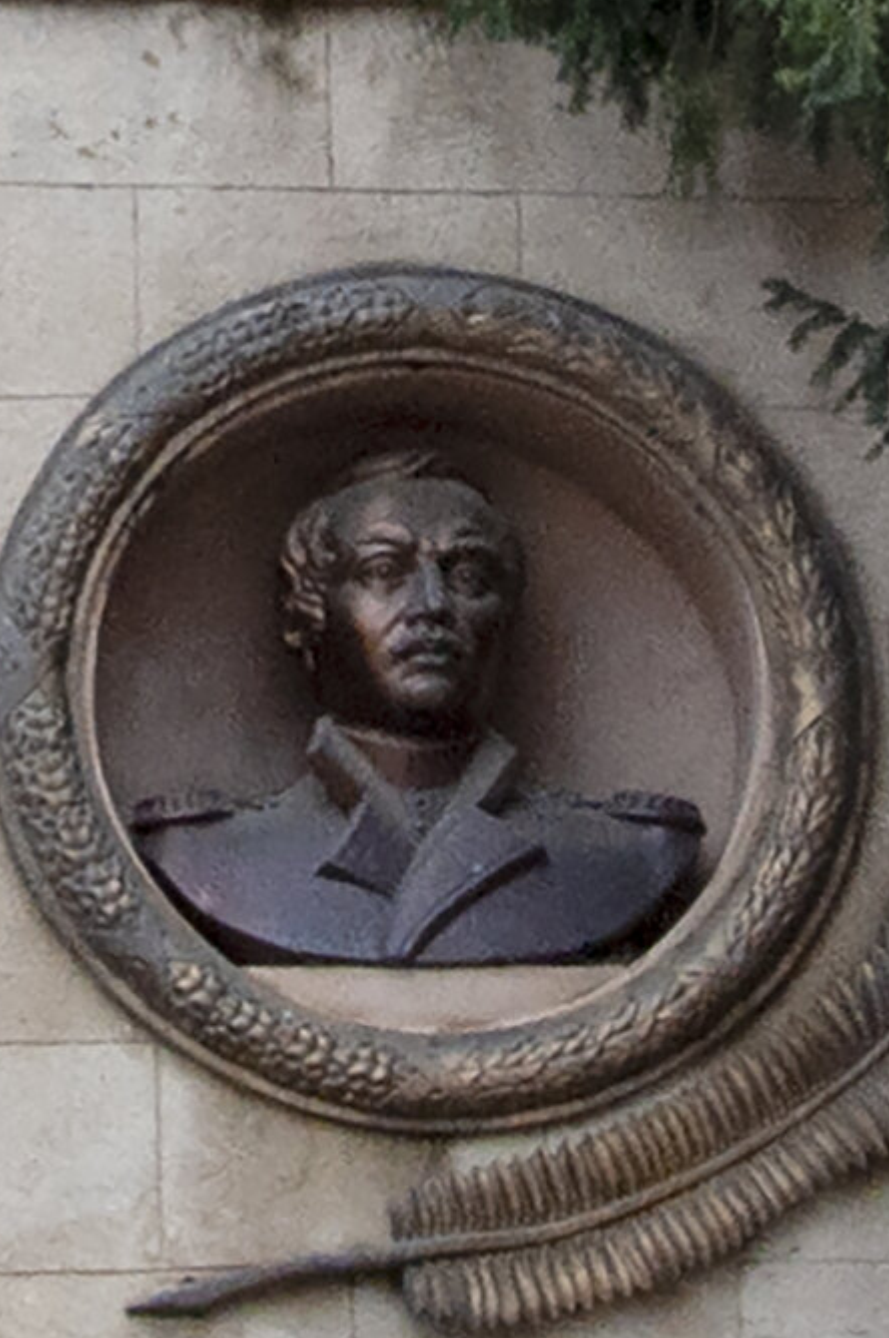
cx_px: 504
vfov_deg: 36.9
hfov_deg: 25.0
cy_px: 658
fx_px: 2004
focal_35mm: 54
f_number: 13
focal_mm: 30
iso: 640
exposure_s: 1/160
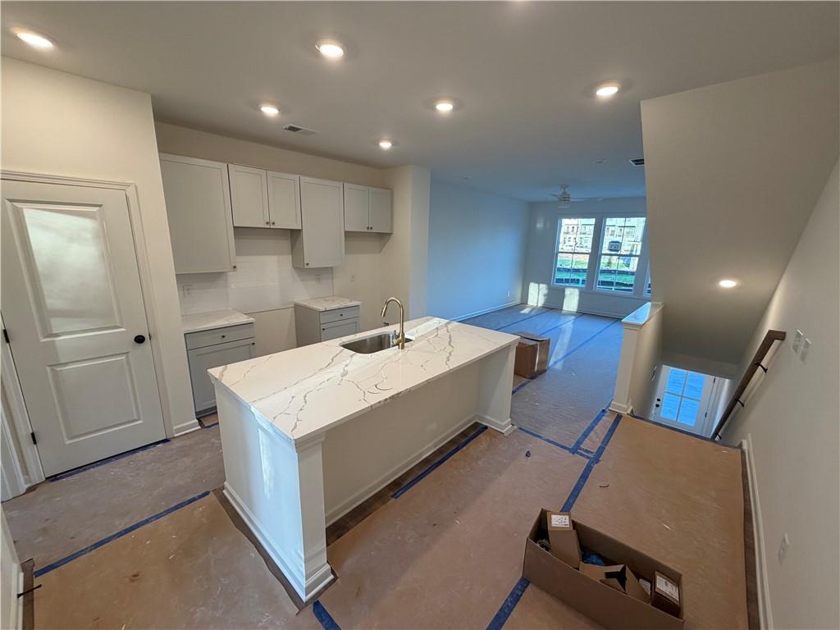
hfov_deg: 102.1
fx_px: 340
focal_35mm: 14
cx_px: 420
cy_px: 315
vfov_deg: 85.7
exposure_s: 1/120
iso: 125
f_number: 2.2
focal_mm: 2.22
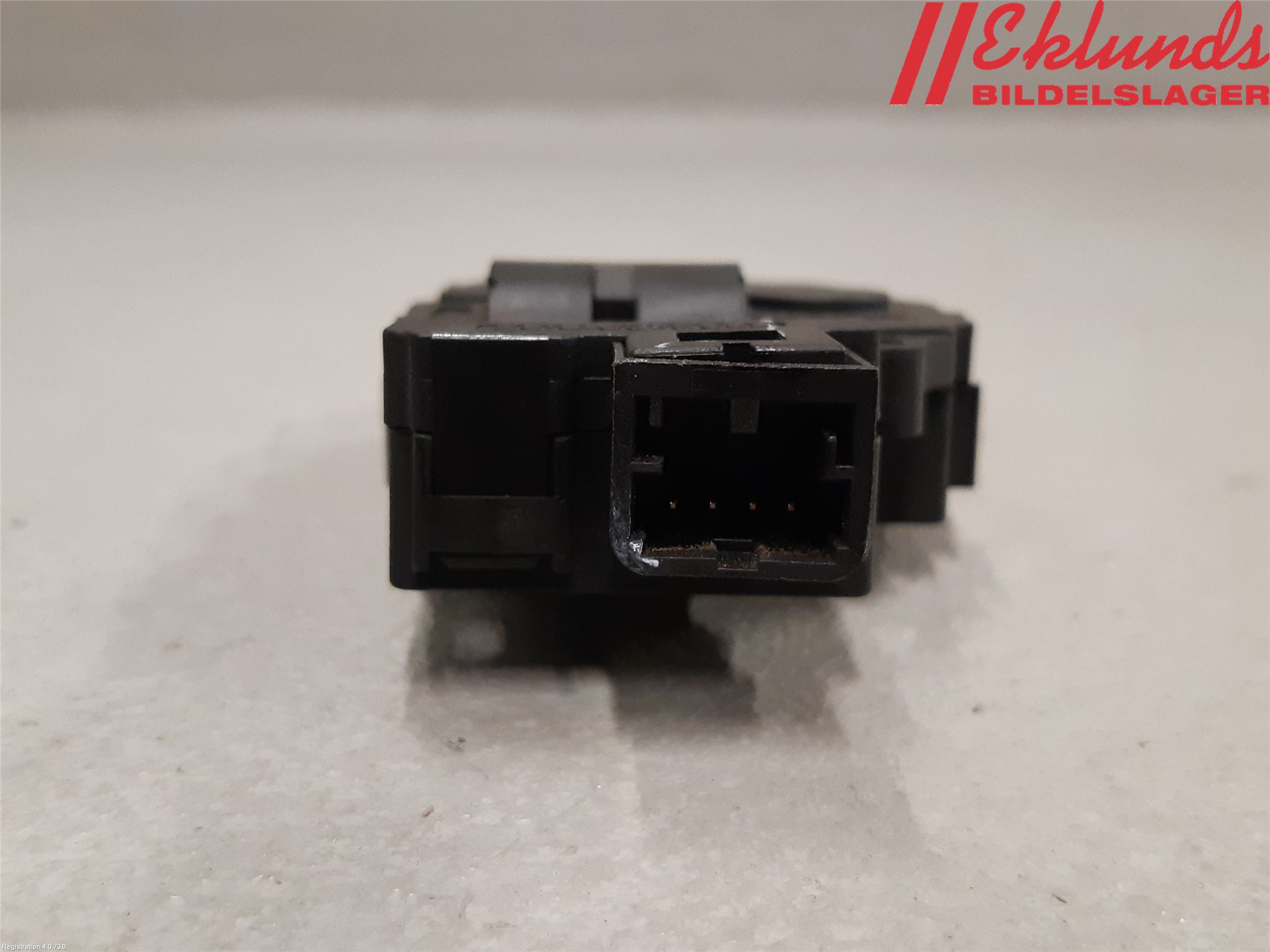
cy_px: 476
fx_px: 954
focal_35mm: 26
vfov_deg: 53.1
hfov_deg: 67.3
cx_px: 635
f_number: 1.7
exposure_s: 1/50
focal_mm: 3.93
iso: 250
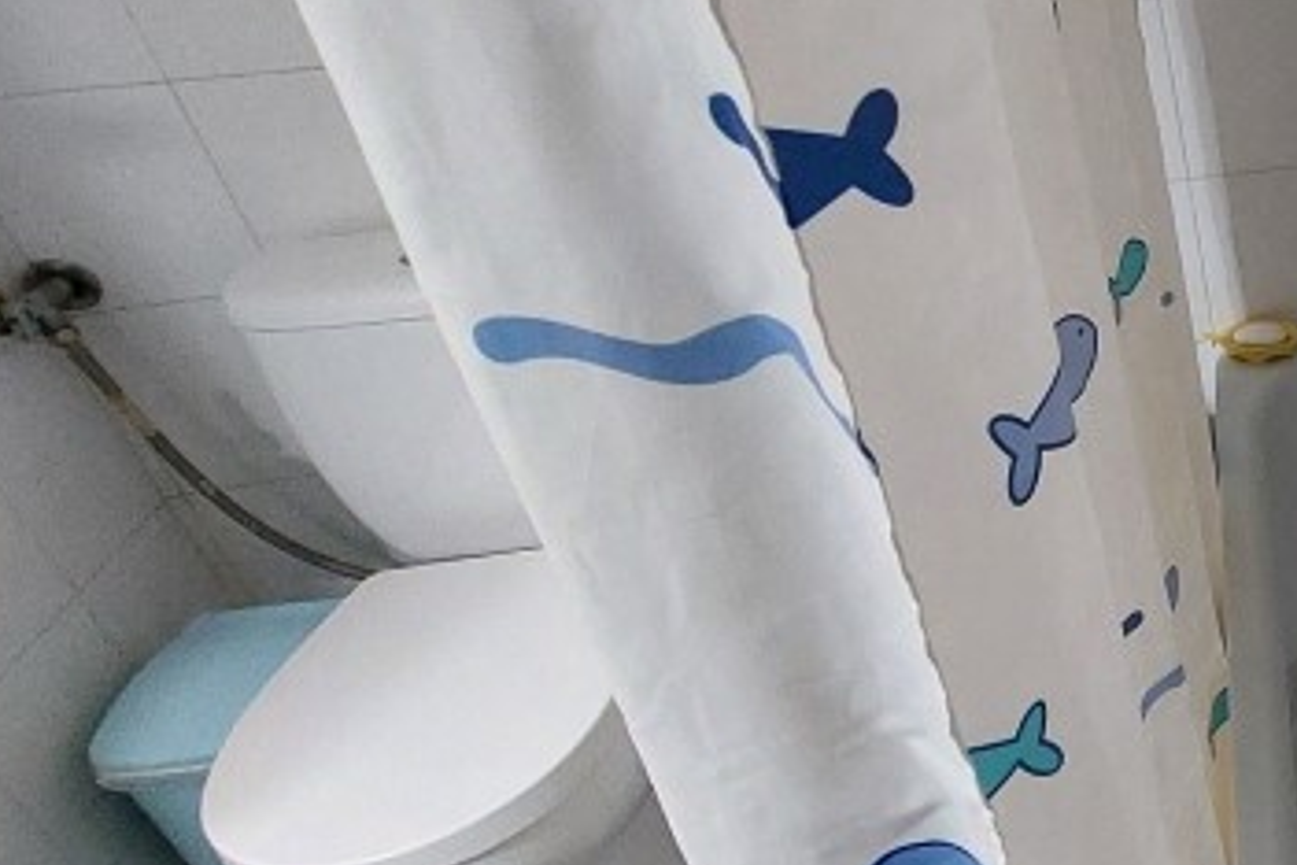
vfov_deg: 35.9
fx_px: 1333
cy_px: 362
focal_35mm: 37
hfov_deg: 34.6
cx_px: 1722
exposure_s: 1/33
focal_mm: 1.74
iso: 400
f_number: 2.2
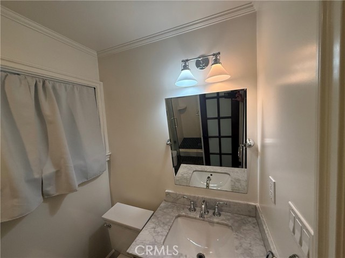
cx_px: 172
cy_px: 129
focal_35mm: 14
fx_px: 140
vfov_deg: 85.7
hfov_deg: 102.1
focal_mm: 2.22
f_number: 2.2
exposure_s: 1/120
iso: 250
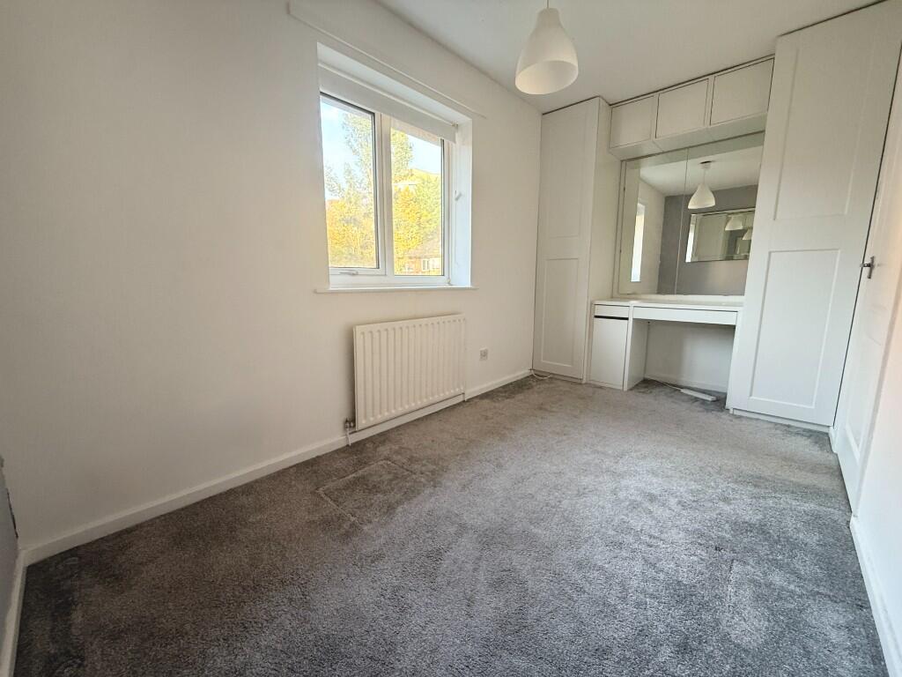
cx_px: 451
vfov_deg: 85.7
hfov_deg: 102.1
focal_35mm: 14
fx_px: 365
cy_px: 338
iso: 200
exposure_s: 1/30
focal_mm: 2.22
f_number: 2.2
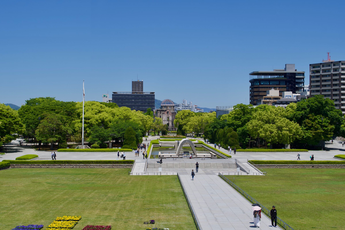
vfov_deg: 25.1
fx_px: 517
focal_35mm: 54
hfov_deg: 36.9
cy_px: 115
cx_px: 172
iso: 50
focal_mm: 36
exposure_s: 1/200
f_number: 8
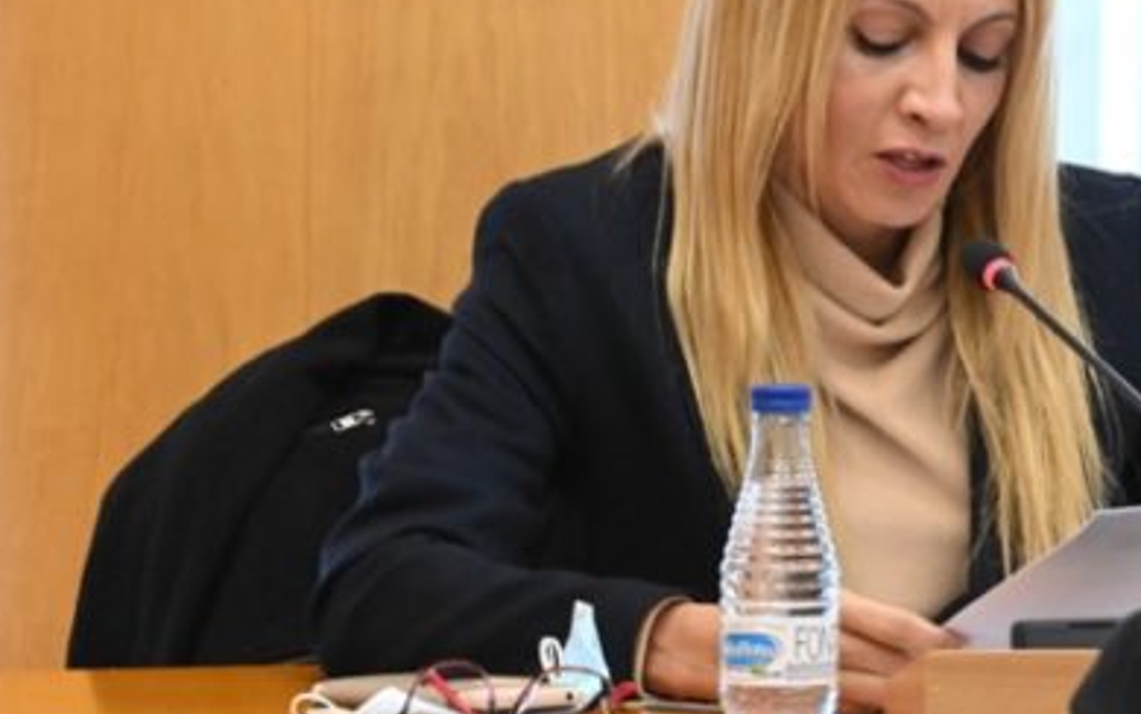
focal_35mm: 392
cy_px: 225
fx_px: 12193
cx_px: 866
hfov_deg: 5.4
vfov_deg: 3.4
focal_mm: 200
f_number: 11
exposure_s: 1/160
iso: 16000
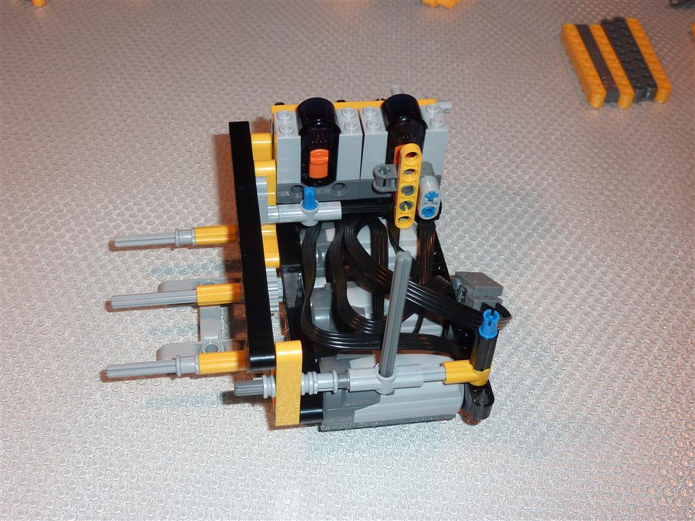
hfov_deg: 44.8
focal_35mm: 42
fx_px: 843
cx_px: 348
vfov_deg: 34.3
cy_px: 260
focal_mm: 6.9
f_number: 3.7
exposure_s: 1/30
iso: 100
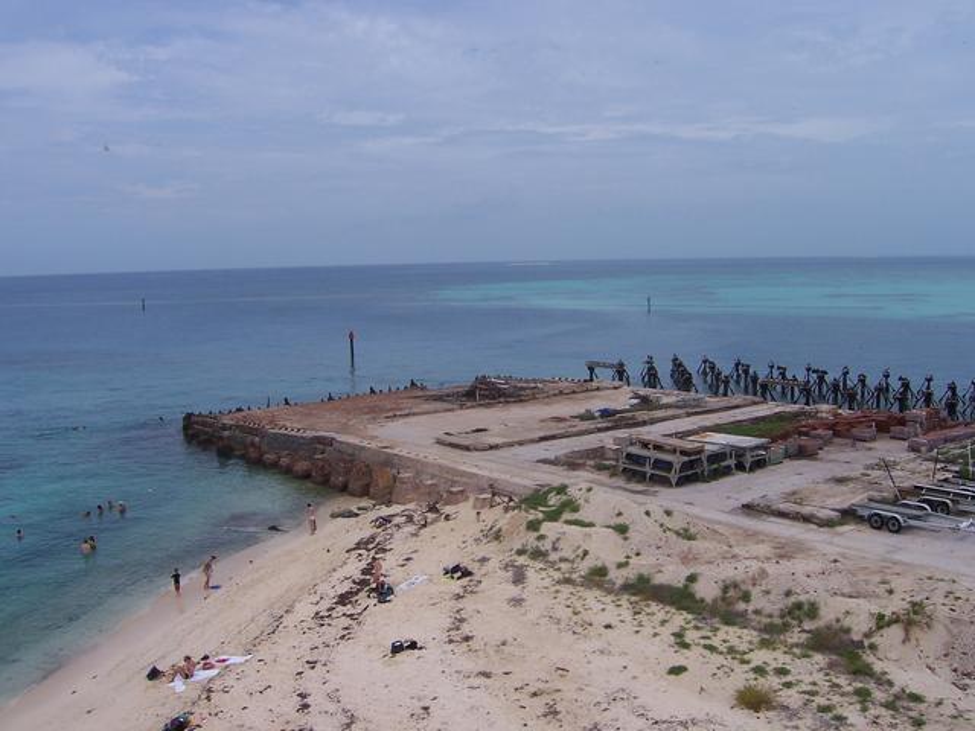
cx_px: 488
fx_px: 1014
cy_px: 366
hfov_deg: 51.4
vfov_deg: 39.7
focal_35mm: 36
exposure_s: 1/1000
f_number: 4.8
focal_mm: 6
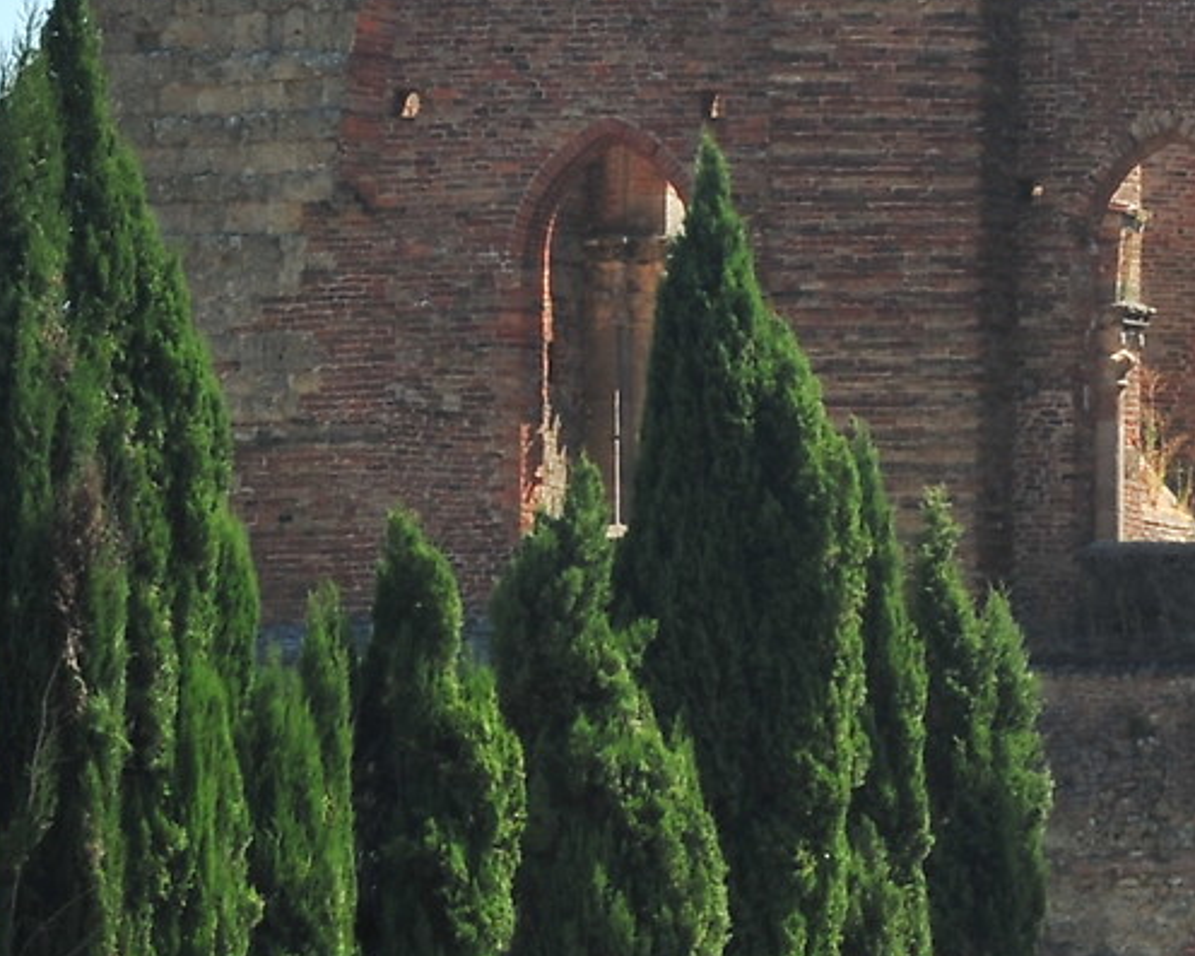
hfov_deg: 3.4
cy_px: 287
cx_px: 2438
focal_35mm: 567
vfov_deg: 2.7
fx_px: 20057
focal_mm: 125
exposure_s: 1/250
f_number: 10
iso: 200
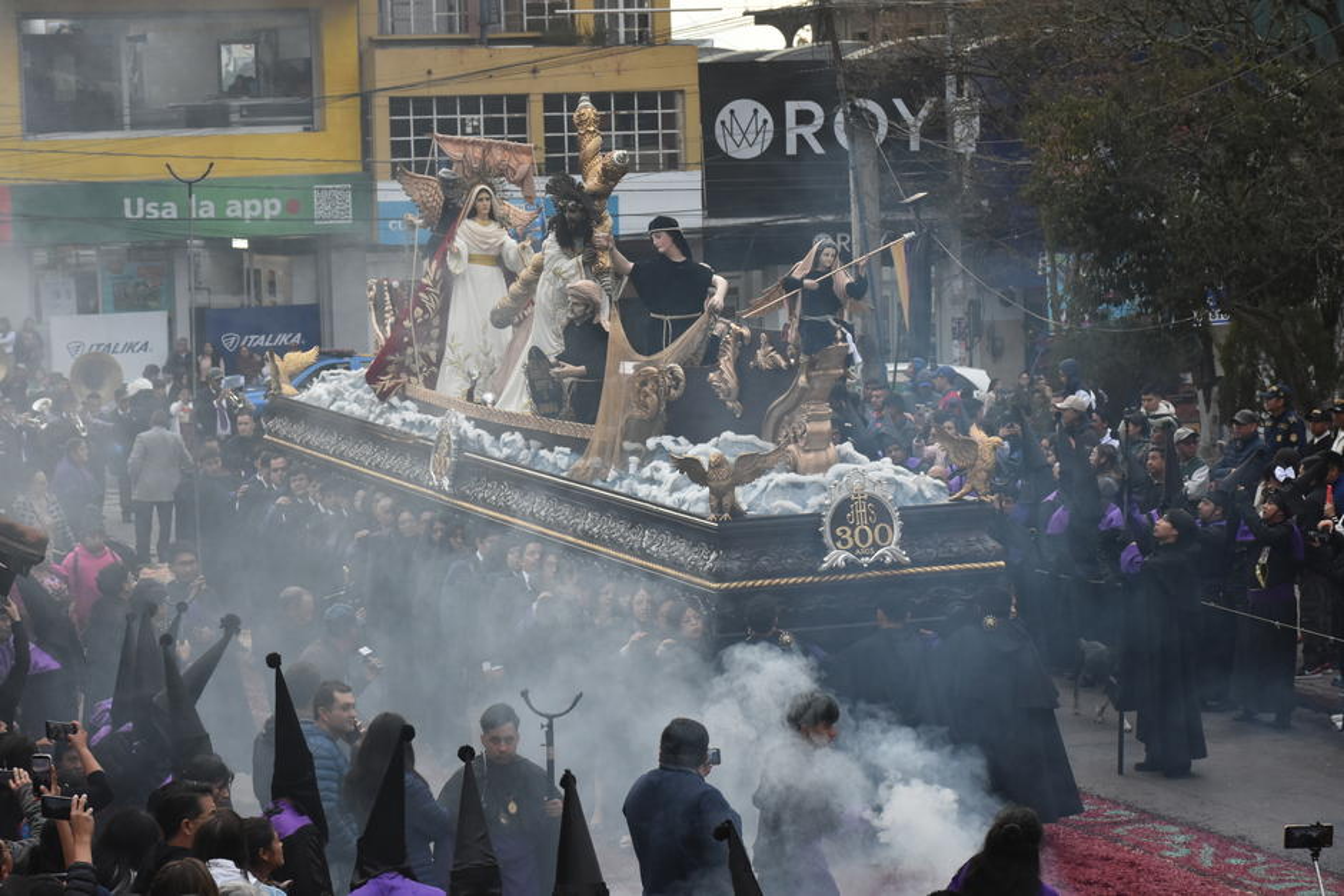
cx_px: 672
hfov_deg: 24.2
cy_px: 448
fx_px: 3136
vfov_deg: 16.3
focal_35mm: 84
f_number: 7.1
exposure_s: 1/200
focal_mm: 56
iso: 800
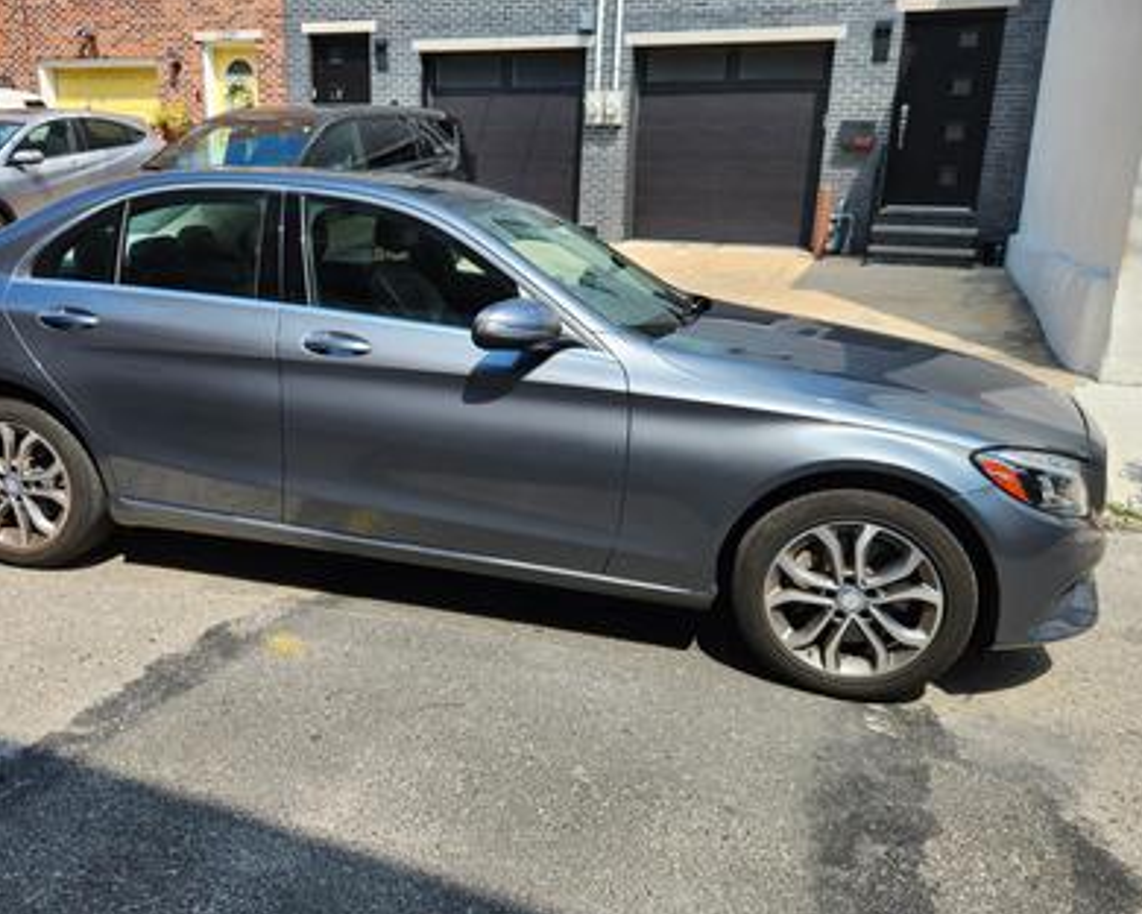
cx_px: 501
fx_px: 980
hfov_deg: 60.3
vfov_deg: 50.0
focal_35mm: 29
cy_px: 445
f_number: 1.8
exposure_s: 1/803
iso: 20
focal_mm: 5.4
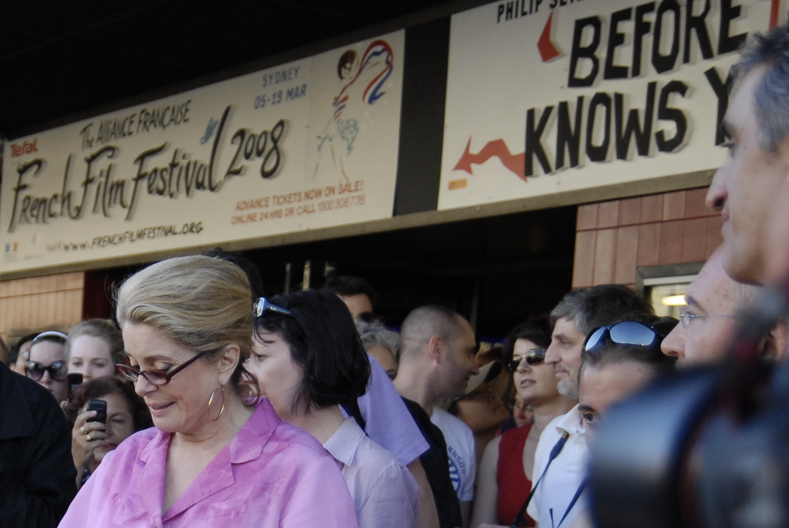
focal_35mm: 85
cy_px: 437
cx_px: 43
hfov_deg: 23.1
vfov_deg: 16.0
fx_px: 1865
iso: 400
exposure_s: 1/500
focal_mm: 26
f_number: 2.8
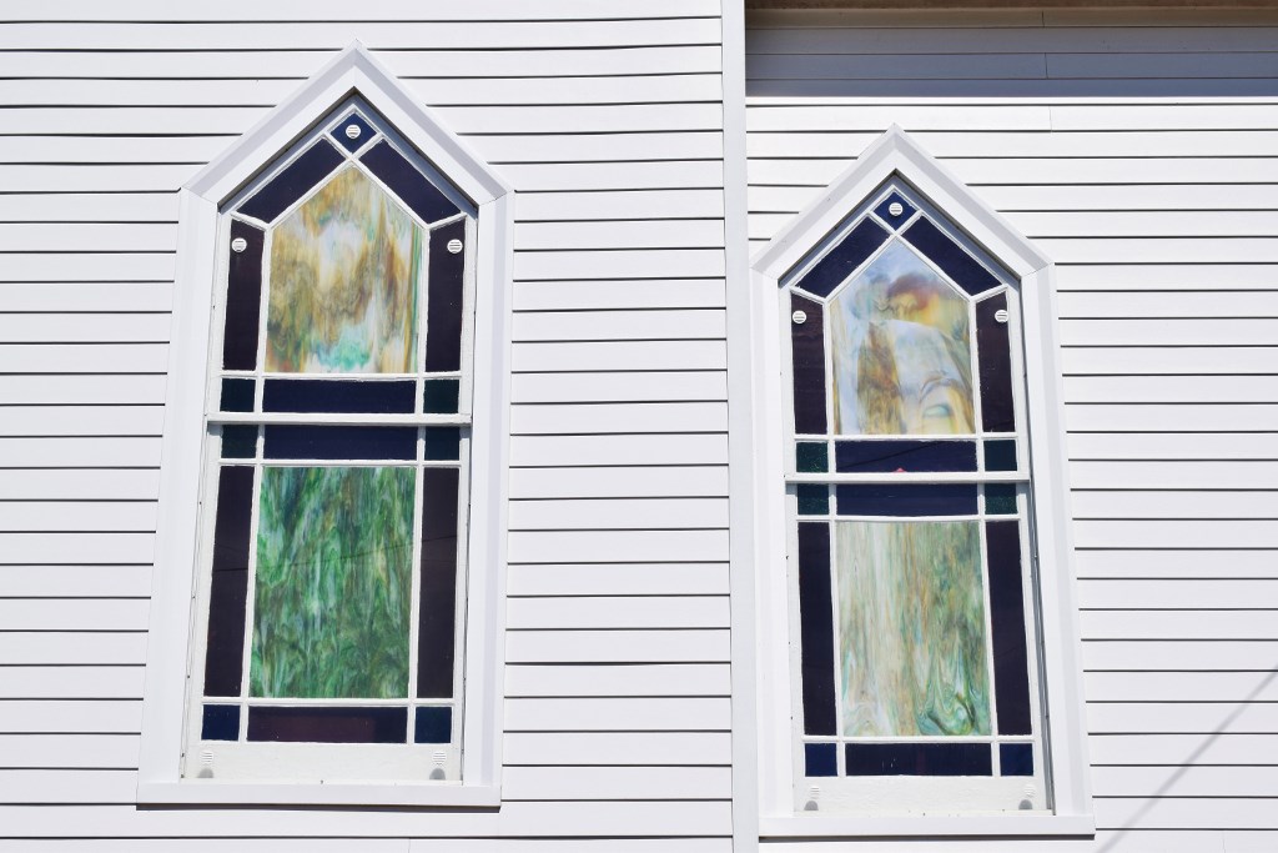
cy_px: 426
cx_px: 639
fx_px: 2024
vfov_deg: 23.8
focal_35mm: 57
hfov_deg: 35.0
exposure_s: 1/500
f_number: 11
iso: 200
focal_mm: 38
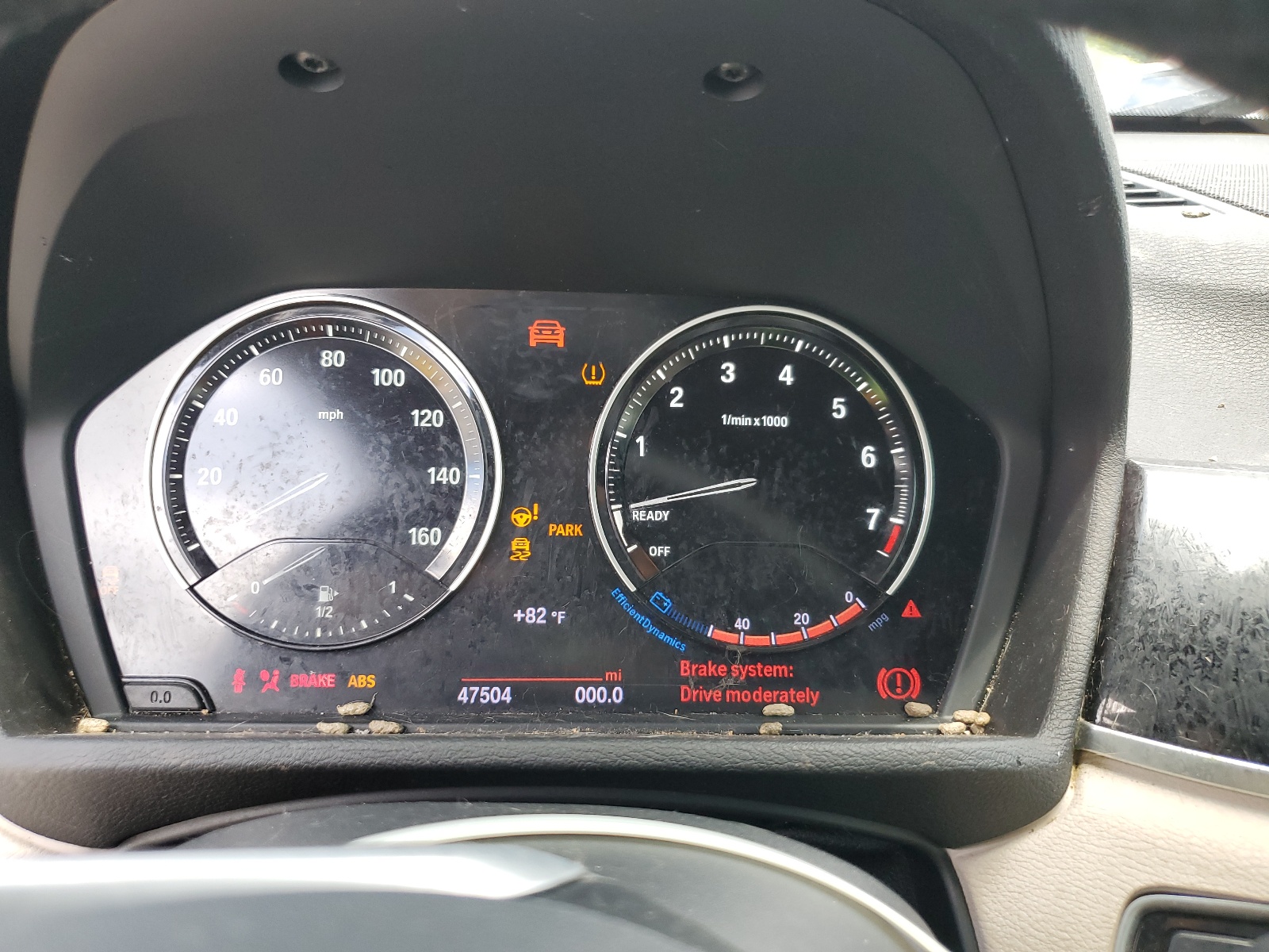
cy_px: 476
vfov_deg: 53.1
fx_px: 953
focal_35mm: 26
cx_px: 634
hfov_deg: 67.3
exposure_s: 1/120
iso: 70
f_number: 1.5
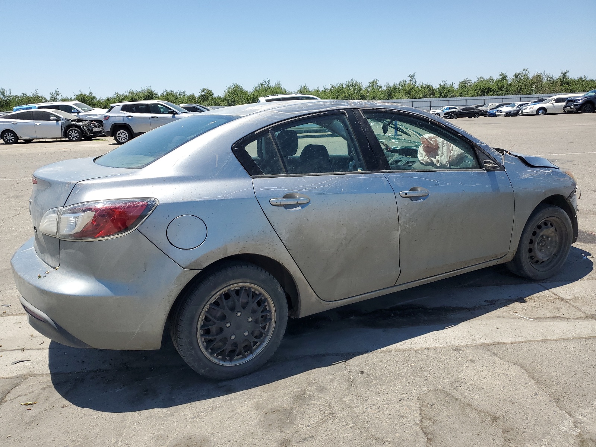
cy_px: 224
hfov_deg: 67.3
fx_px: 448
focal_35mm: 26
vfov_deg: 53.1
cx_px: 298
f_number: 1.5
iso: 50
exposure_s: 1/2500
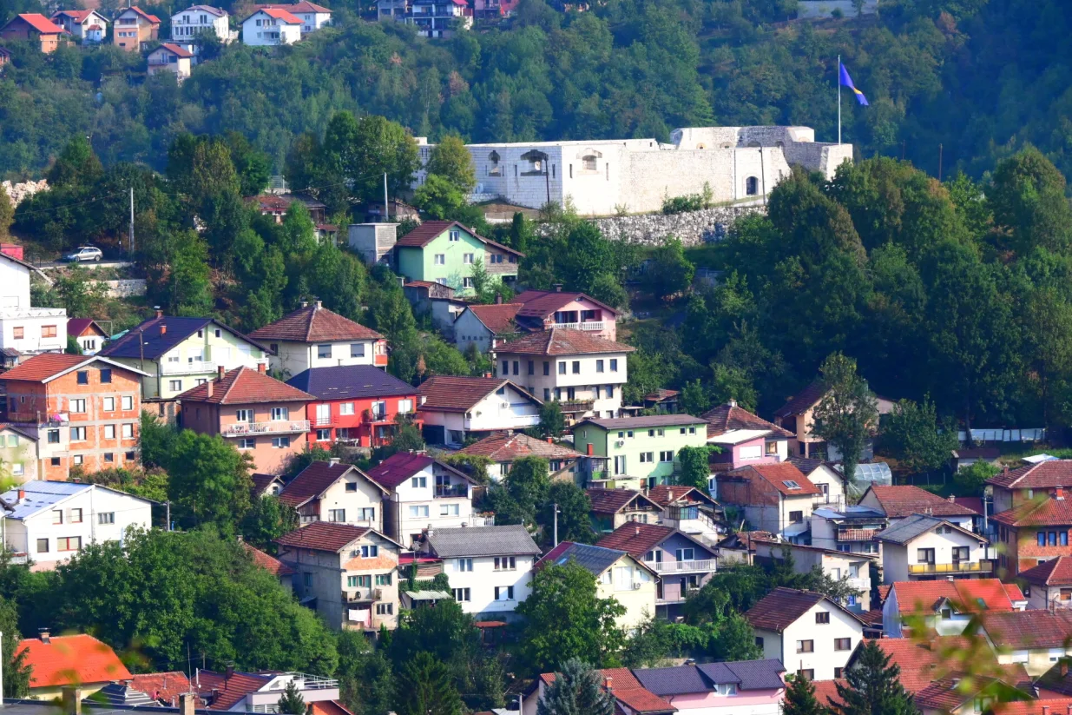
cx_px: 536
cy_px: 358
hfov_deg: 9.8
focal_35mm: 210
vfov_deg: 6.5
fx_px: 6252
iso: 2500
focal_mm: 140
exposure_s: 1/2500
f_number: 13
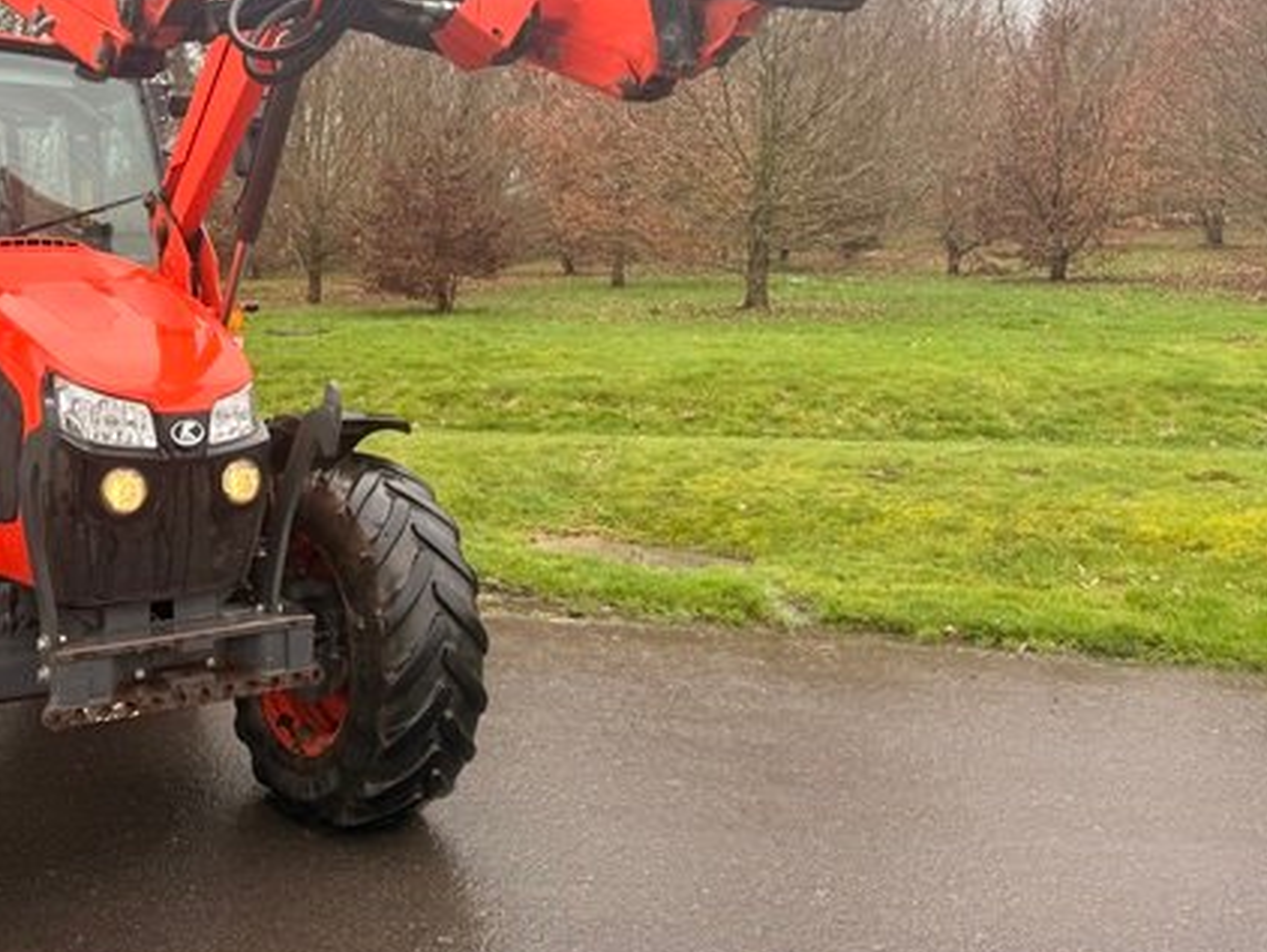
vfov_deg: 38.1
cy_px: 288
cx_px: 324
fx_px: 1355
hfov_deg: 48.3
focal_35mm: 37
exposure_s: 1/351
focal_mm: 6.76
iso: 80
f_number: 1.78
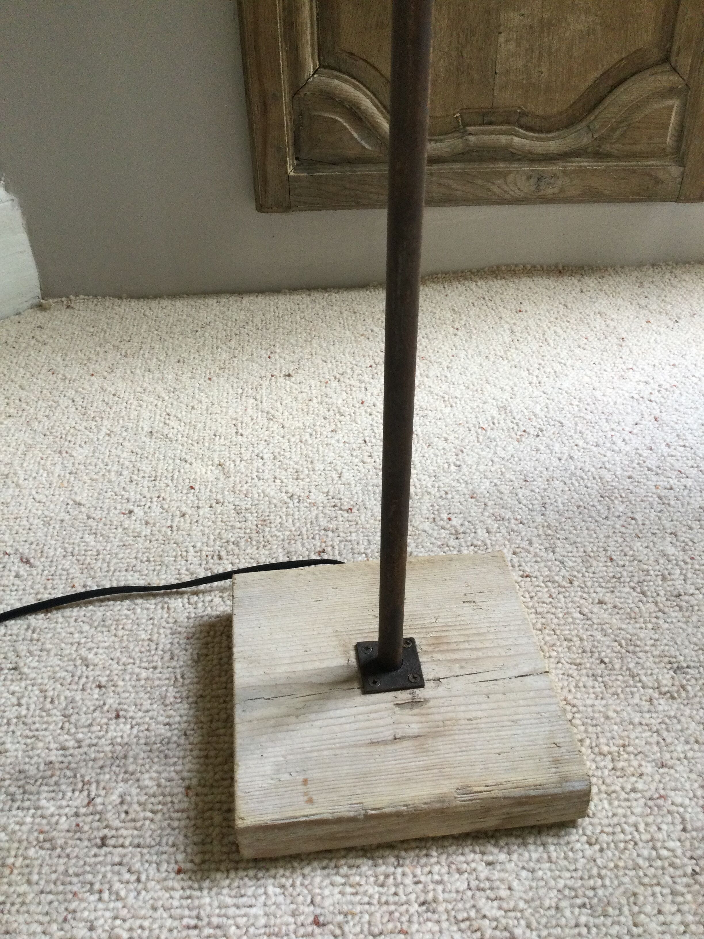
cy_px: 470
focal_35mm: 31
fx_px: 841
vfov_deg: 58.4
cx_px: 352
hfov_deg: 45.4
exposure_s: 1/33
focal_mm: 3.3
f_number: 2.4
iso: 100
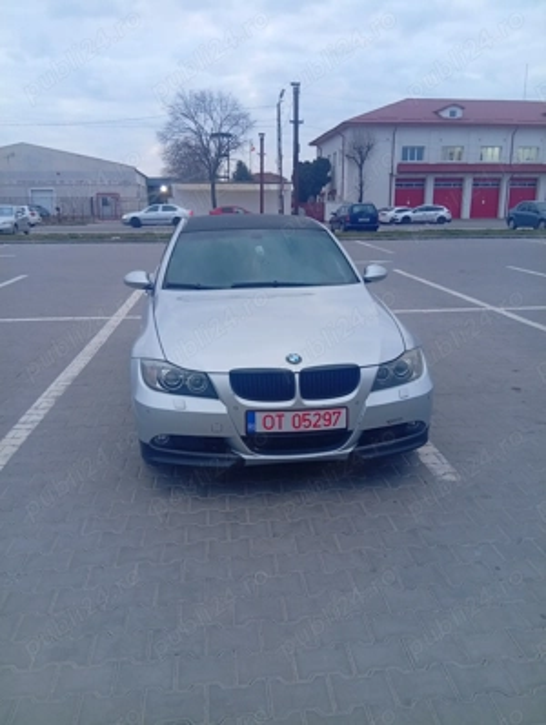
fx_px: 566
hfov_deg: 51.5
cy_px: 362
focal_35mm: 27
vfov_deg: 65.2
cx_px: 273
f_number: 1.8
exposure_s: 1/50
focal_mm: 3.84
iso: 128
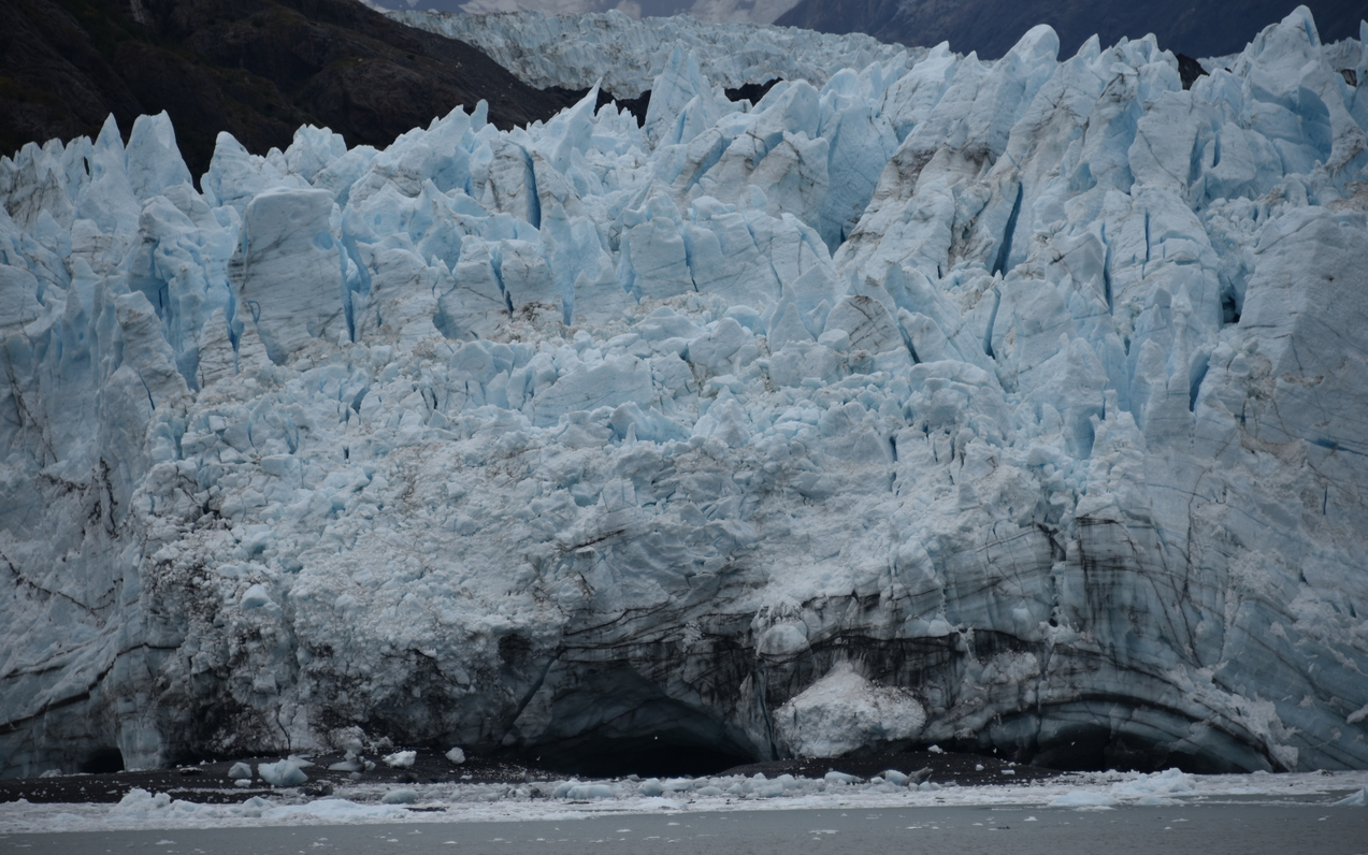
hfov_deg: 10.2
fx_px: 7644
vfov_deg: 6.4
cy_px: 404
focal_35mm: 205
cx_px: 683
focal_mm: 200
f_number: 5.6
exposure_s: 1/400
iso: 110
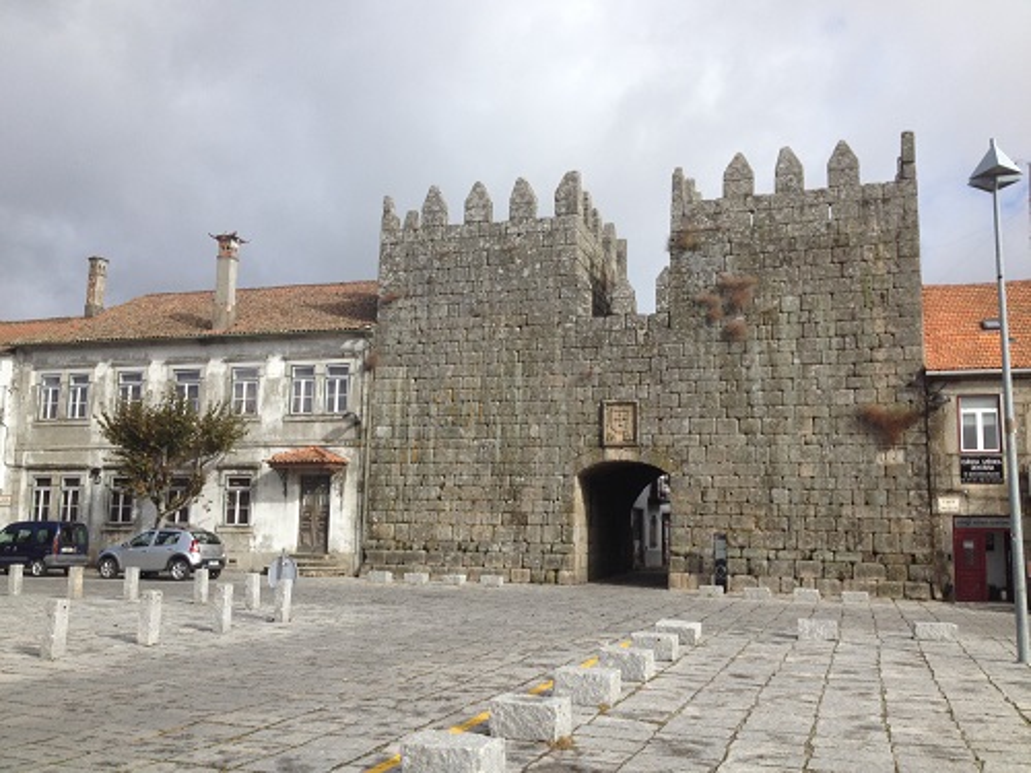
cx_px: 516
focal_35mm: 35
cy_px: 386
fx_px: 1042
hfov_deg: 52.6
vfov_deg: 40.7
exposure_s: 1/1534
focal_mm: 4.28
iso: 50
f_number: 2.4
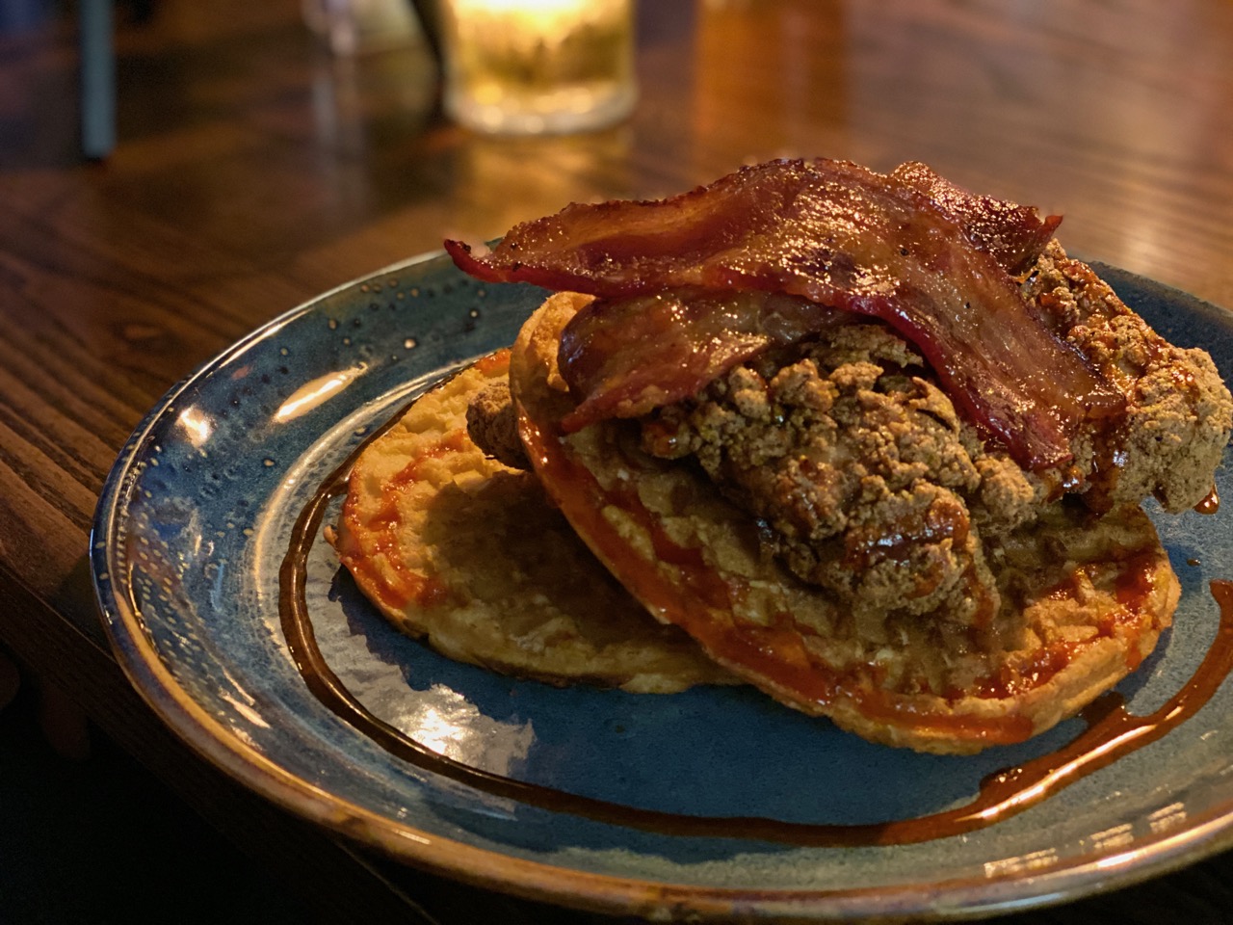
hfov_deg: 36.8
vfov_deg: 28.0
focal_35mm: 52
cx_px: 616
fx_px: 1852
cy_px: 462
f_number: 2
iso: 800
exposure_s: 1/14
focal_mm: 6
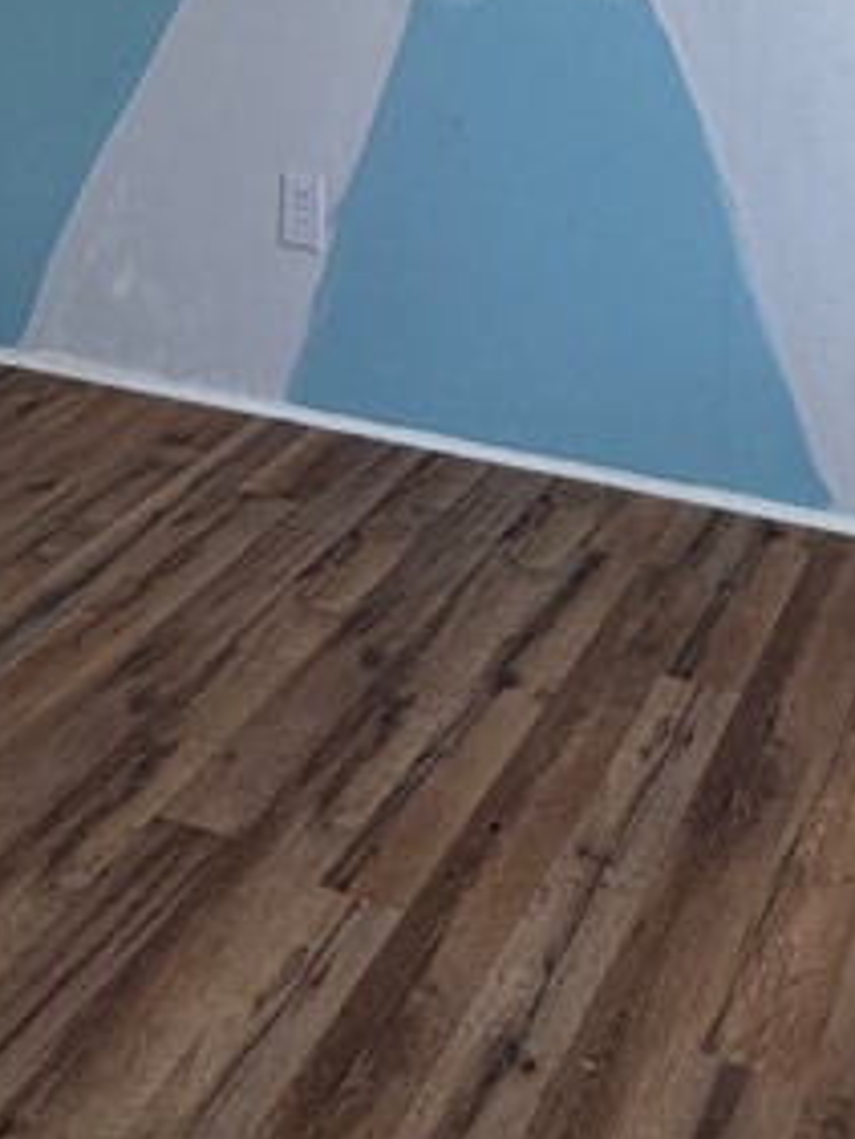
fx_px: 1678
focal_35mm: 51
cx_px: 632
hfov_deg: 28.2
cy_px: -150
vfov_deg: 32.4
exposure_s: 1/120
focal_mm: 2.22
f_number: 2.2
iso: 100
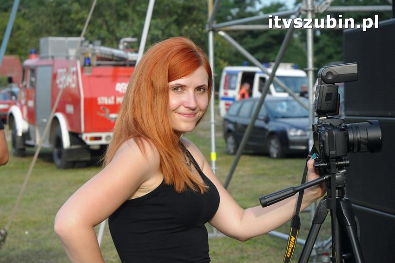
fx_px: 1151
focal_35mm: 105
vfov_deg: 13.0
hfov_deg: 19.5
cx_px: 198
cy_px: 132
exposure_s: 1/800
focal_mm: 70
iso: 1250
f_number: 7.1
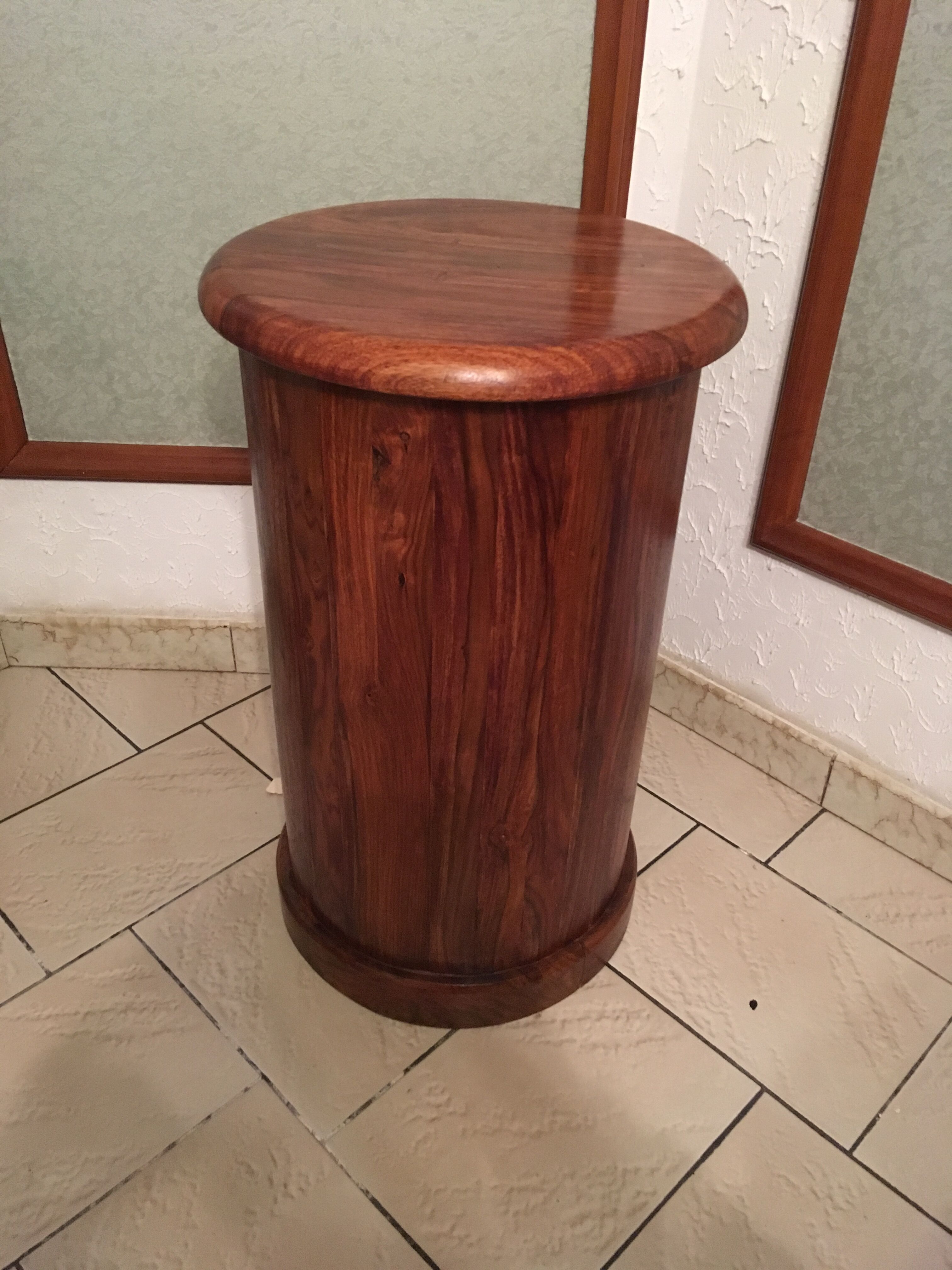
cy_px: 635
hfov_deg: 48.2
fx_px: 1063
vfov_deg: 61.7
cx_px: 476
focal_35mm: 29
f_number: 2.2
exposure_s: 1/17
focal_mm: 4.15
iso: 500
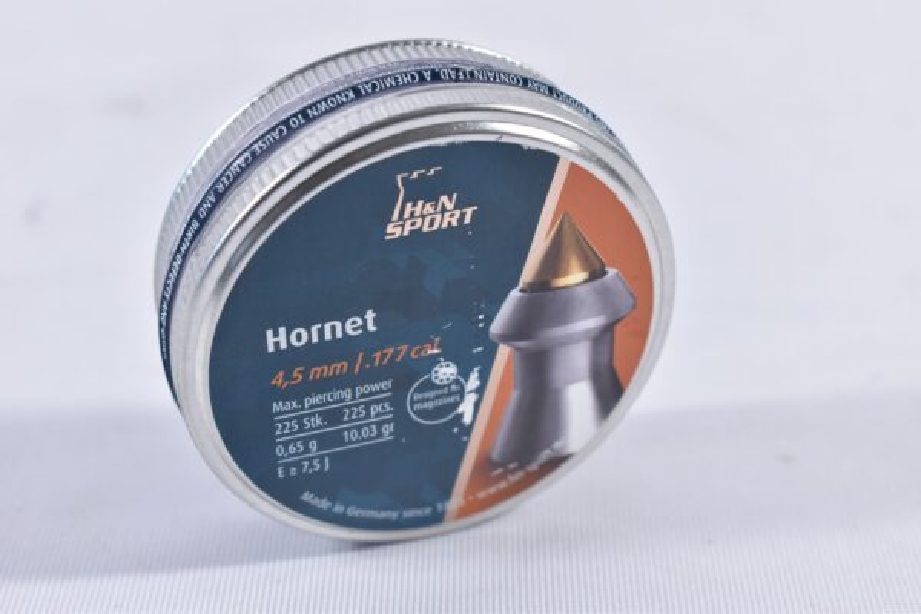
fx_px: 1919
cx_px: 460
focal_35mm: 75
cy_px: 307
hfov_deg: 27.0
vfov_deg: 18.2
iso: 640
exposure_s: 1/50
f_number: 5.6
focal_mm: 50
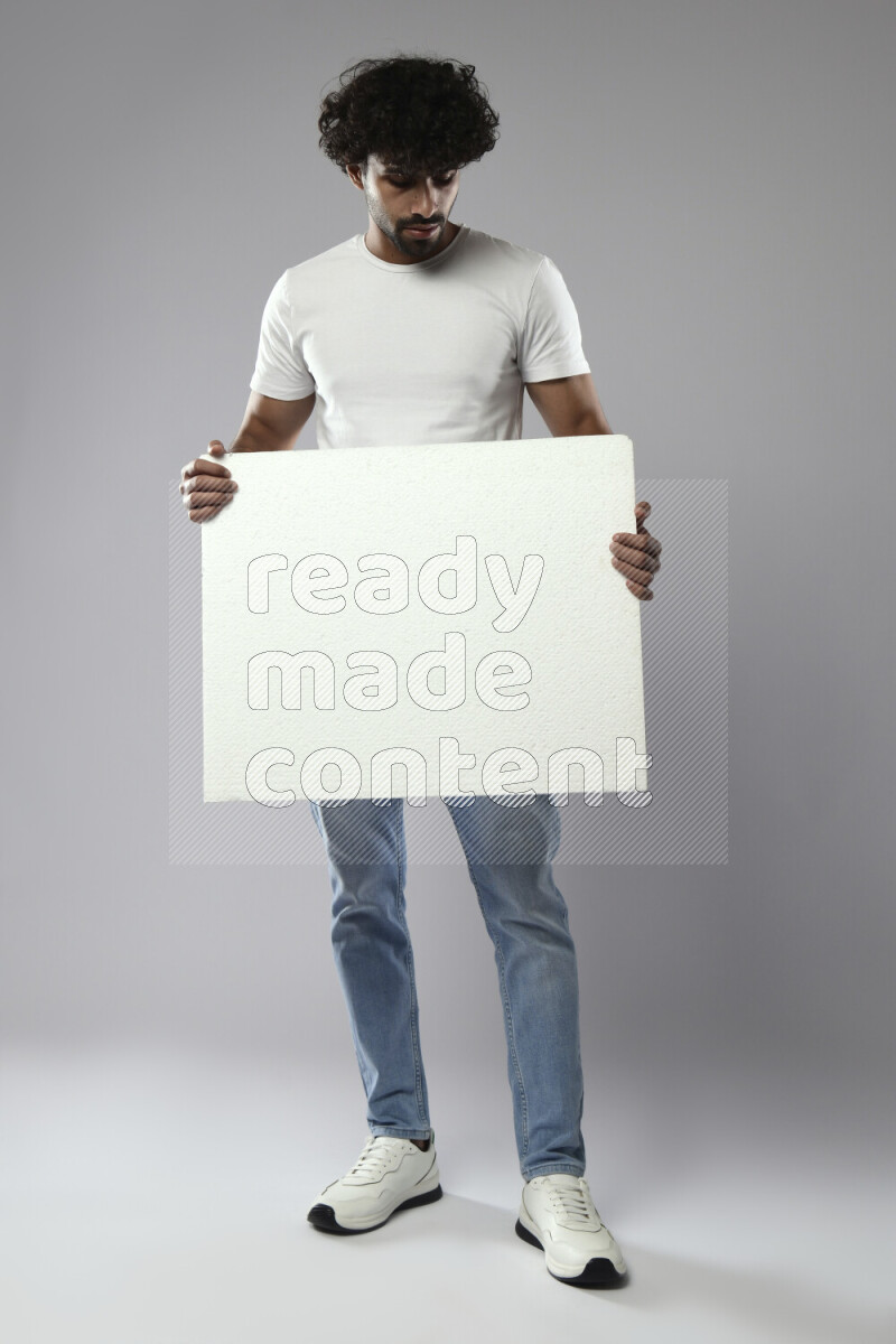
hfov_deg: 33.4
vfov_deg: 48.5
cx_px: 448
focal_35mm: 40
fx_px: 1493
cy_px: 672
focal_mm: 40
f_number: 6.3
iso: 400
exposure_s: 1/125
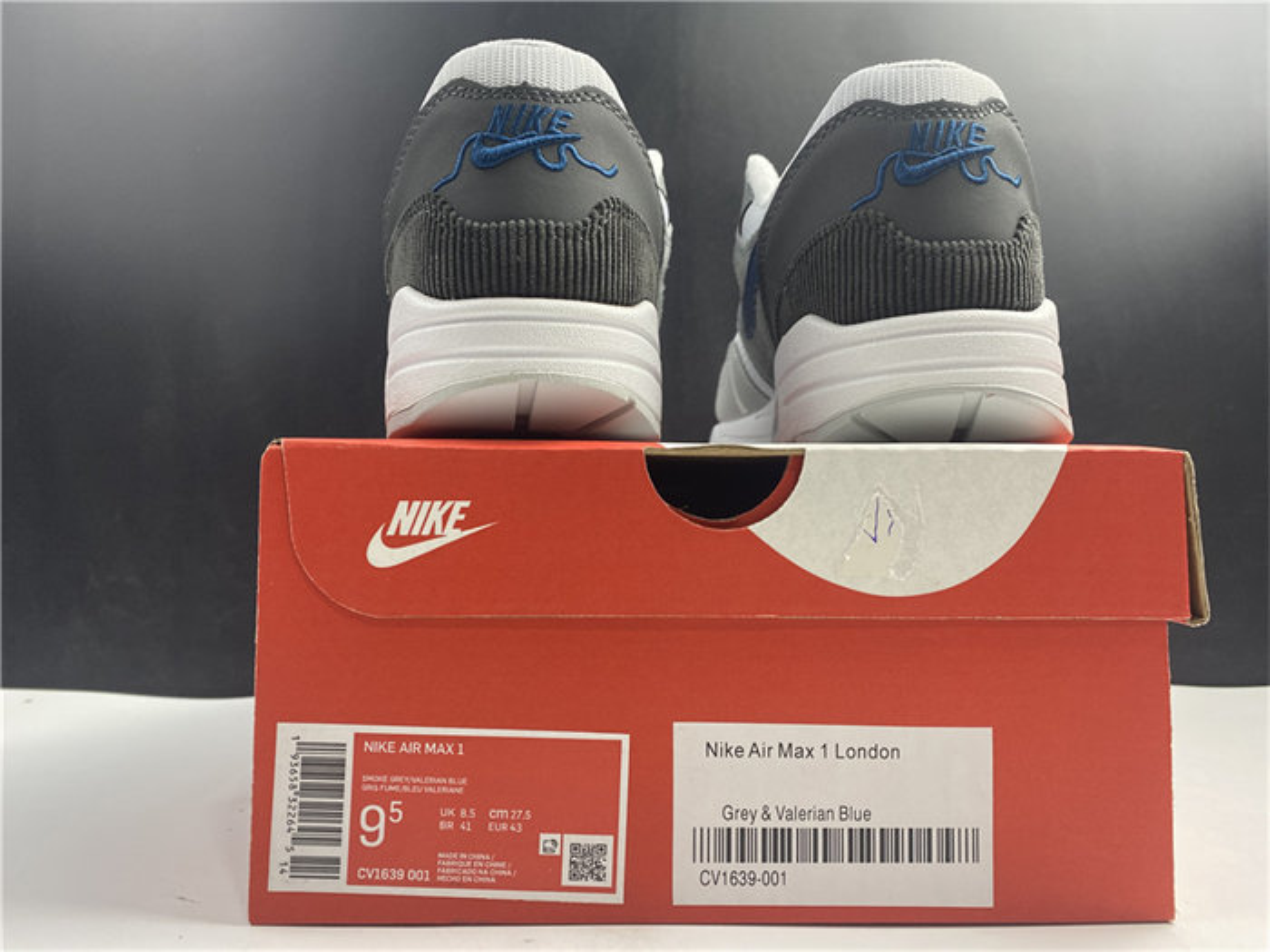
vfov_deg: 53.1
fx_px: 954
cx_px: 635
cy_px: 476
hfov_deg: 67.3
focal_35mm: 26
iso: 125
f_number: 1.8
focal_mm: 4.25
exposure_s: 1/100
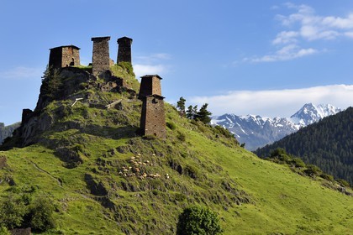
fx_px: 1079
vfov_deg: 12.5
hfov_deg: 18.6
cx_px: 176
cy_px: 118
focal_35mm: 110
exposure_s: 1/250
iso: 200
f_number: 13
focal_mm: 110
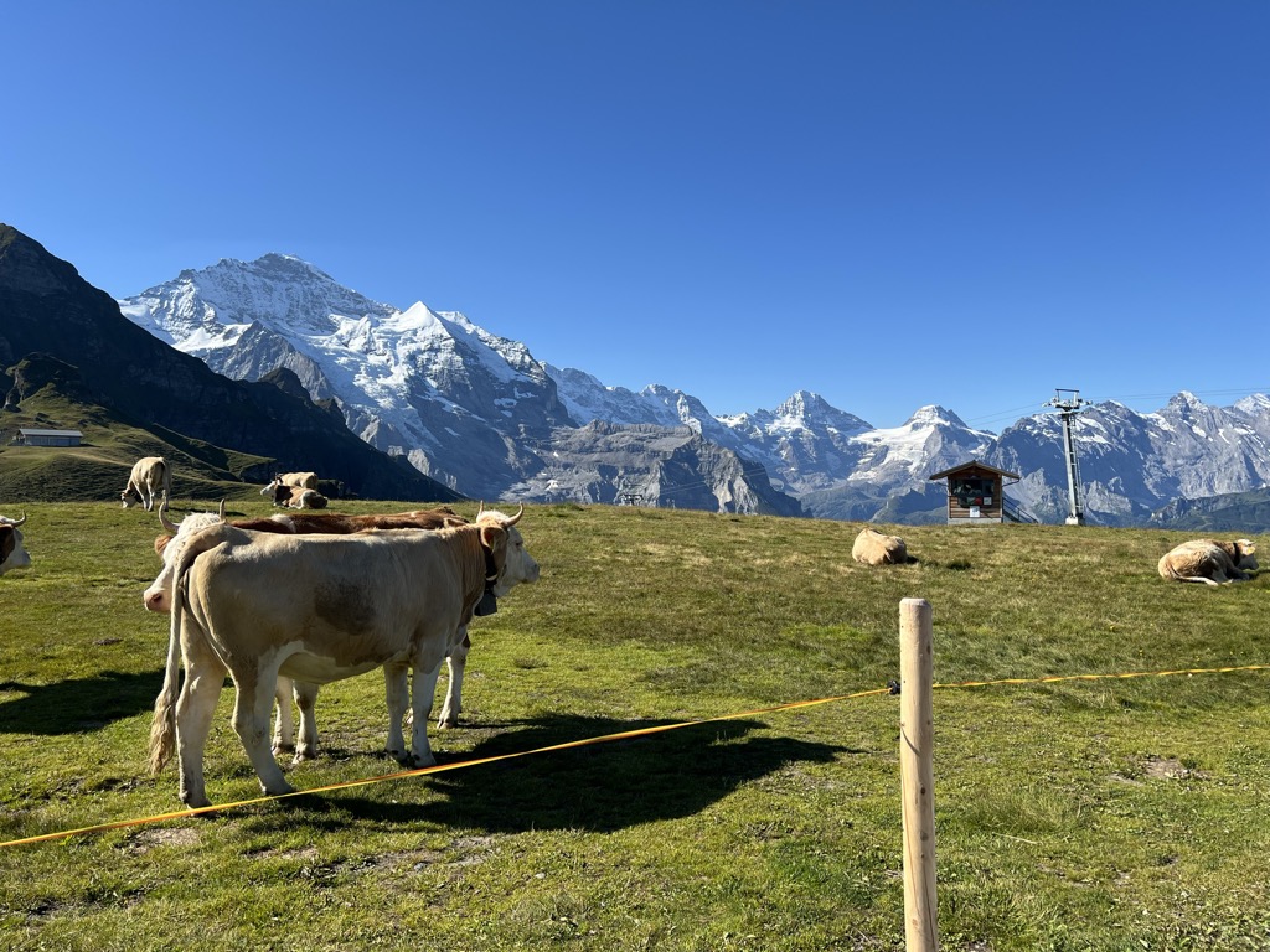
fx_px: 954
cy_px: 476
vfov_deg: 53.1
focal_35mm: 26
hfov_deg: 67.3
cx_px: 635
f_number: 1.5
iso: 50
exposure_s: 1/3460
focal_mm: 5.7
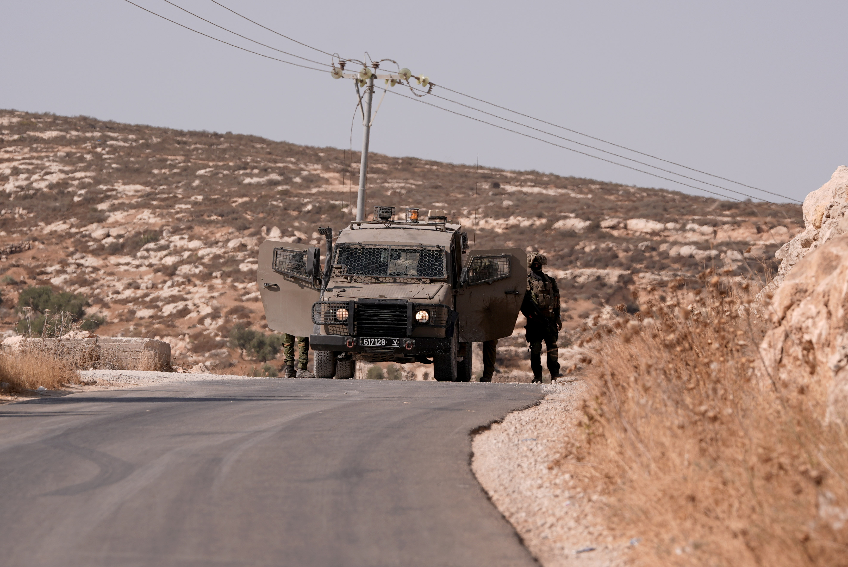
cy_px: 284
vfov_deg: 4.6
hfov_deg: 6.9
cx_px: 424
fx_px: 7073
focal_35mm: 300
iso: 200
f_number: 5.6
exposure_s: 1/1600
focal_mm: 200
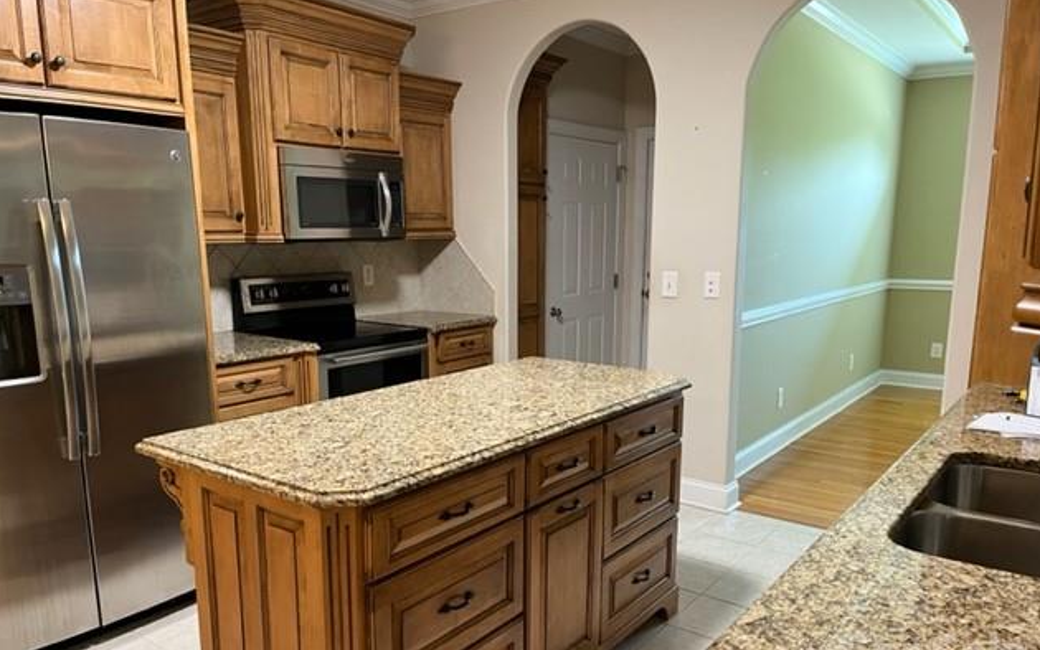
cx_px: 523
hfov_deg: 66.5
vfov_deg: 44.3
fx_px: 794
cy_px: 388
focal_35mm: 28
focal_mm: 5.1
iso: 320
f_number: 1.6
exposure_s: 1/60
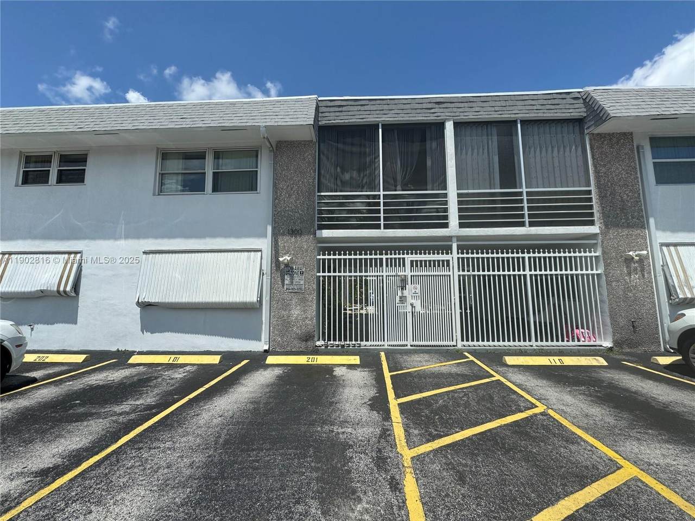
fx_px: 281
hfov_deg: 102.1
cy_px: 260
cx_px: 348
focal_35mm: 14
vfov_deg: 85.7
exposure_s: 1/2985
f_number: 2.2
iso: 50
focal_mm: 2.22
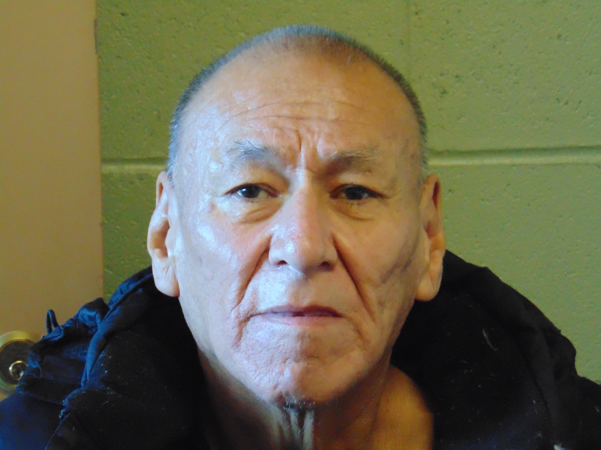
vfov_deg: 11.1
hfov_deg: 14.8
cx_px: 300
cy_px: 225
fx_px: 2309
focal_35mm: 133
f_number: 4
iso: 800
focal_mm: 23.9
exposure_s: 1/40
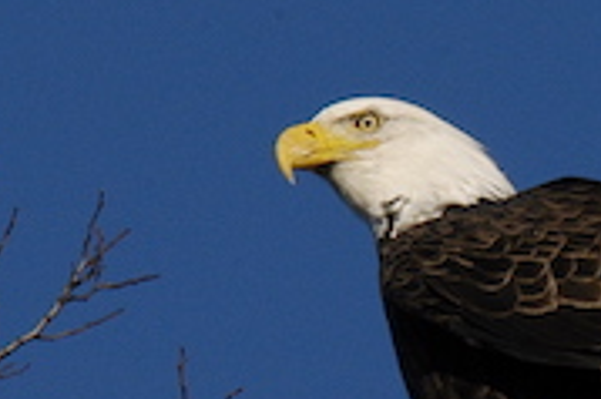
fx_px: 34909
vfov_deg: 0.7
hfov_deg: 1.0
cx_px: 635
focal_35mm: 2093
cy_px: 443
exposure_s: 1/800
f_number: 13
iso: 640
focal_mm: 500
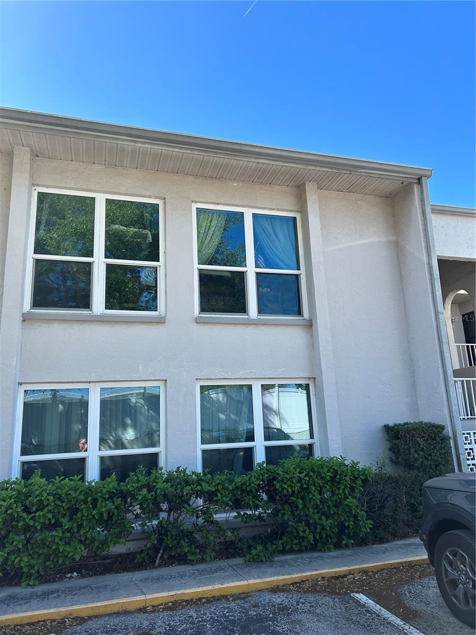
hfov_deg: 53.1
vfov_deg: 67.3
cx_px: 238
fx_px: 477
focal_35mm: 26
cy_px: 318
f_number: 1.5
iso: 50
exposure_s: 1/1252
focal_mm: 5.7
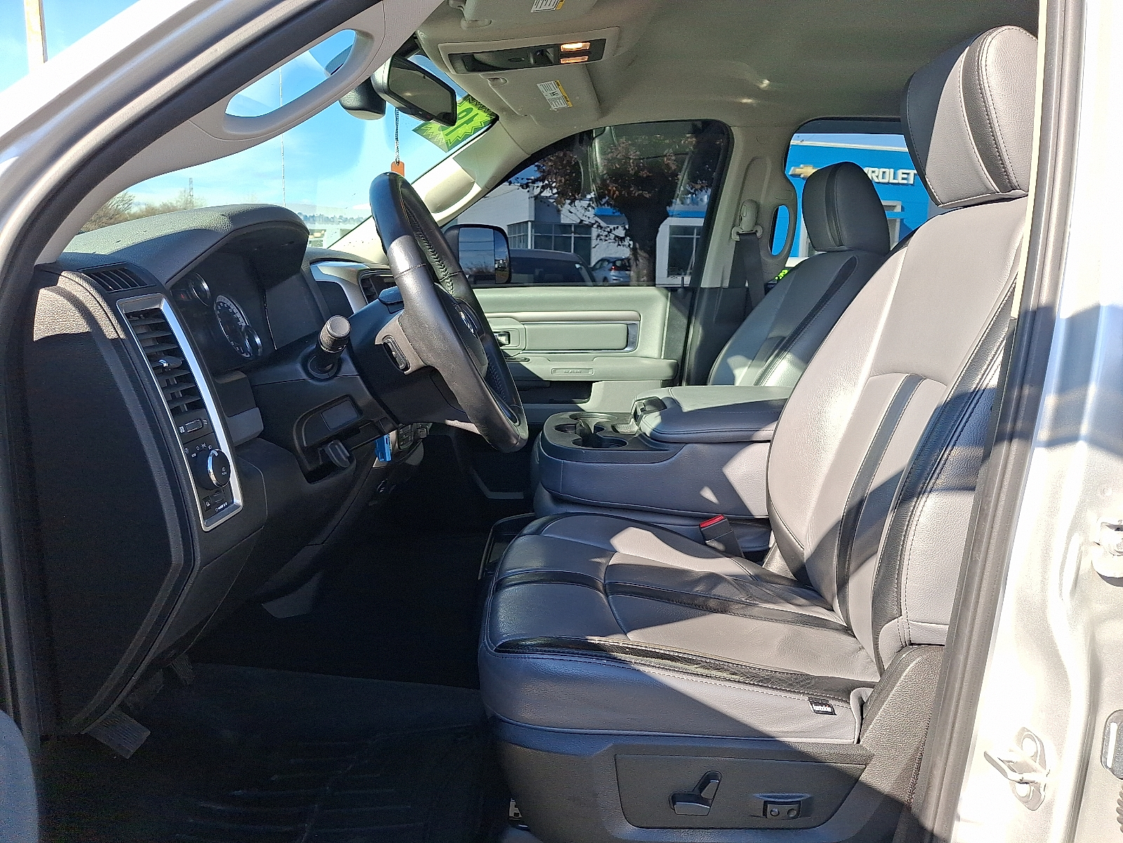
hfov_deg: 69.4
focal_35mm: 25
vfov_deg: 54.9
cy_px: 422
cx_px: 562
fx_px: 811
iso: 30
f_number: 1.8
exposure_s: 1/588
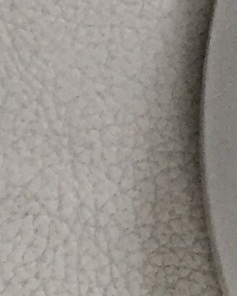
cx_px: 512
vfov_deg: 7.9
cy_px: 757
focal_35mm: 224
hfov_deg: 6.6
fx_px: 1963
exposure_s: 1/33
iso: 160
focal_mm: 4.15
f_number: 2.2
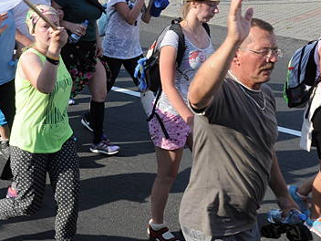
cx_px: 119
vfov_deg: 20.1
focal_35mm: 73
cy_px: 80
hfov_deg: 26.5
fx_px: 678
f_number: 10
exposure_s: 1/400
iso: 400
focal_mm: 21
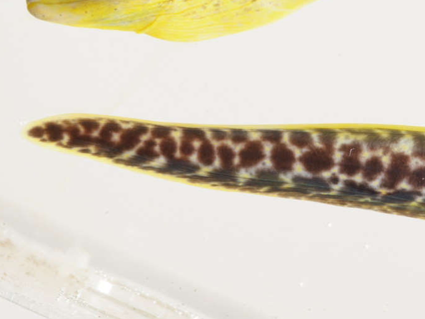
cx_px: 423
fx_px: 3942
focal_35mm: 321
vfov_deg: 4.6
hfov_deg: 6.2
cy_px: 52
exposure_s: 1/60
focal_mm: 105
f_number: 22
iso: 100
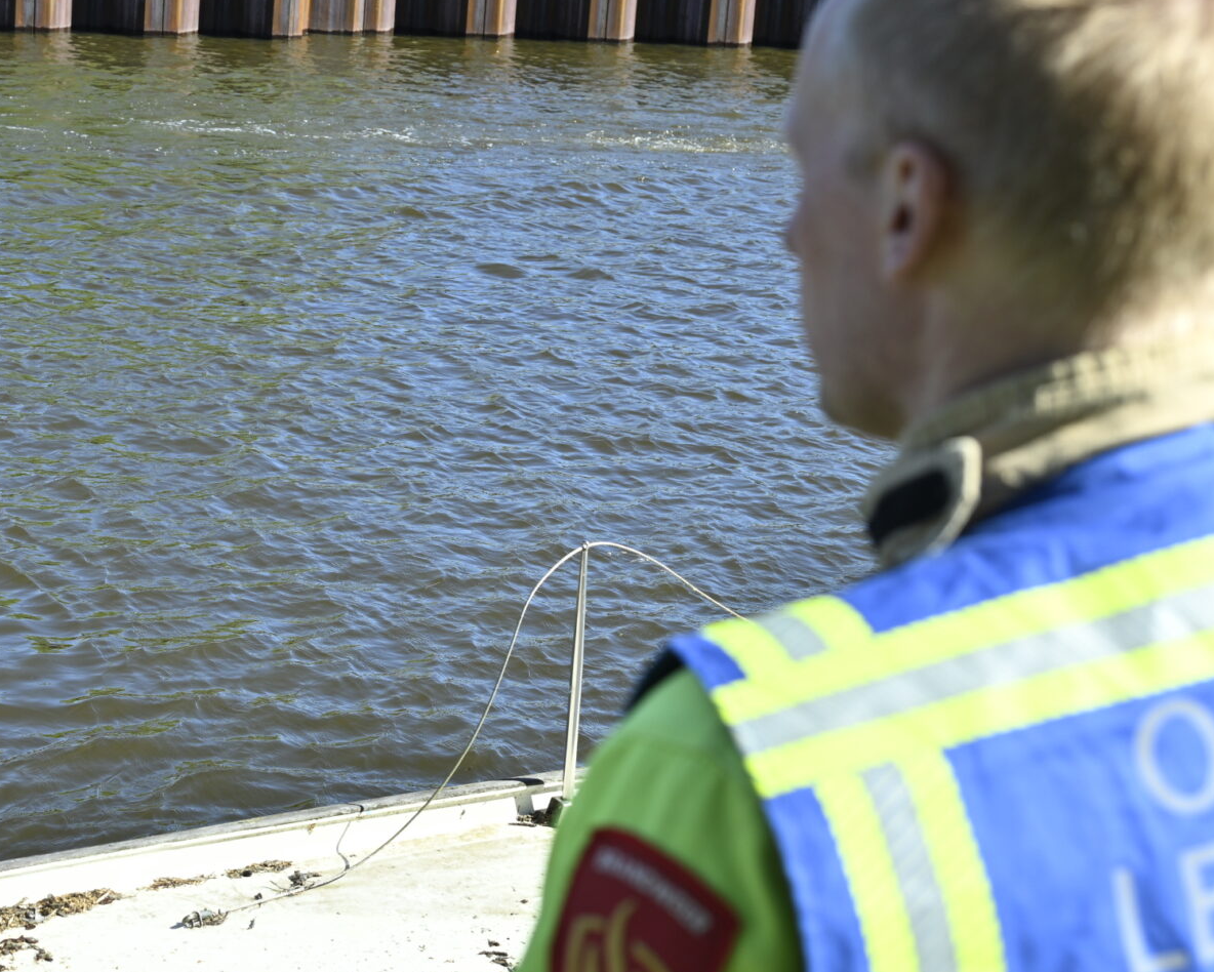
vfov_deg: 21.6
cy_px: 493
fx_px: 2552
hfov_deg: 25.9
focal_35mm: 71
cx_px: 125
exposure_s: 1/320
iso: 64
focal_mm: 35
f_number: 4.5
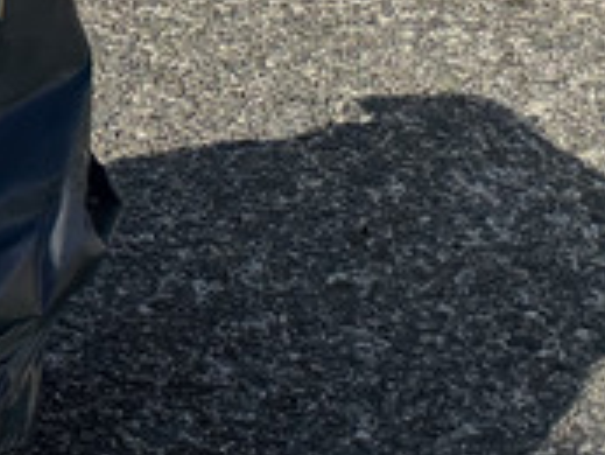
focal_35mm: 142
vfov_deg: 8.8
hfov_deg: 13.2
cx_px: -266
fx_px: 2484
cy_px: -850
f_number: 1.78
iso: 125
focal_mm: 6.76
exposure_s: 1/4405
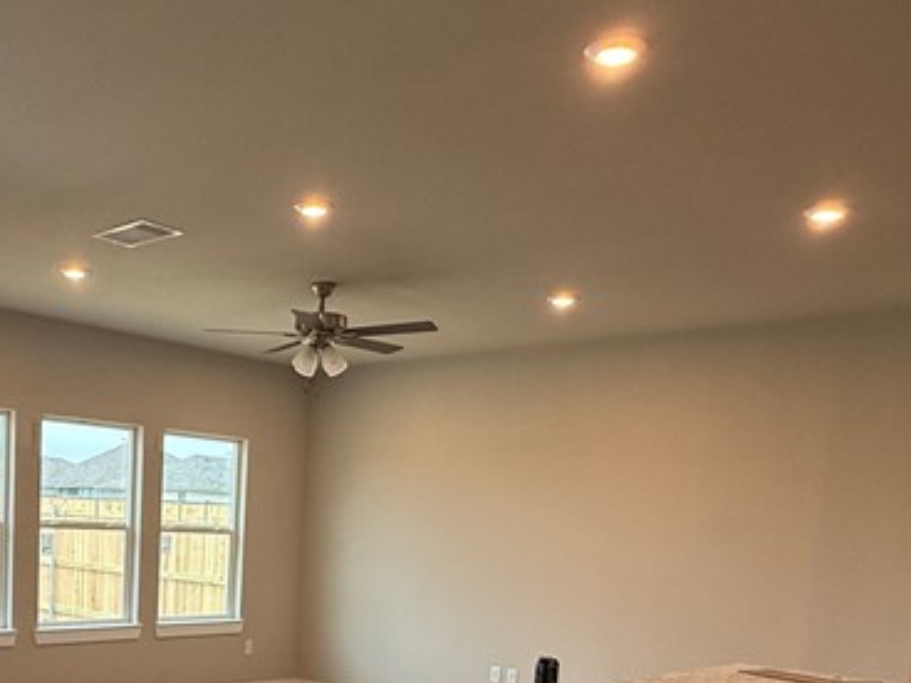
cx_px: 205
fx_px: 1026
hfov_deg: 45.8
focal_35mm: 39
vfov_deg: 34.5
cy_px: 629
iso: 100
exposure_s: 1/120
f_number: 2.2
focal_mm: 2.22
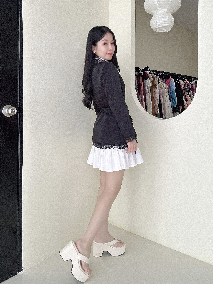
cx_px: 106
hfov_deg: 58.9
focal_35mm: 23
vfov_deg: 73.9
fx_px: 189
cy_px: 142
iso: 80
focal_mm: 2.69
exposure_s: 1/80
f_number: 1.9
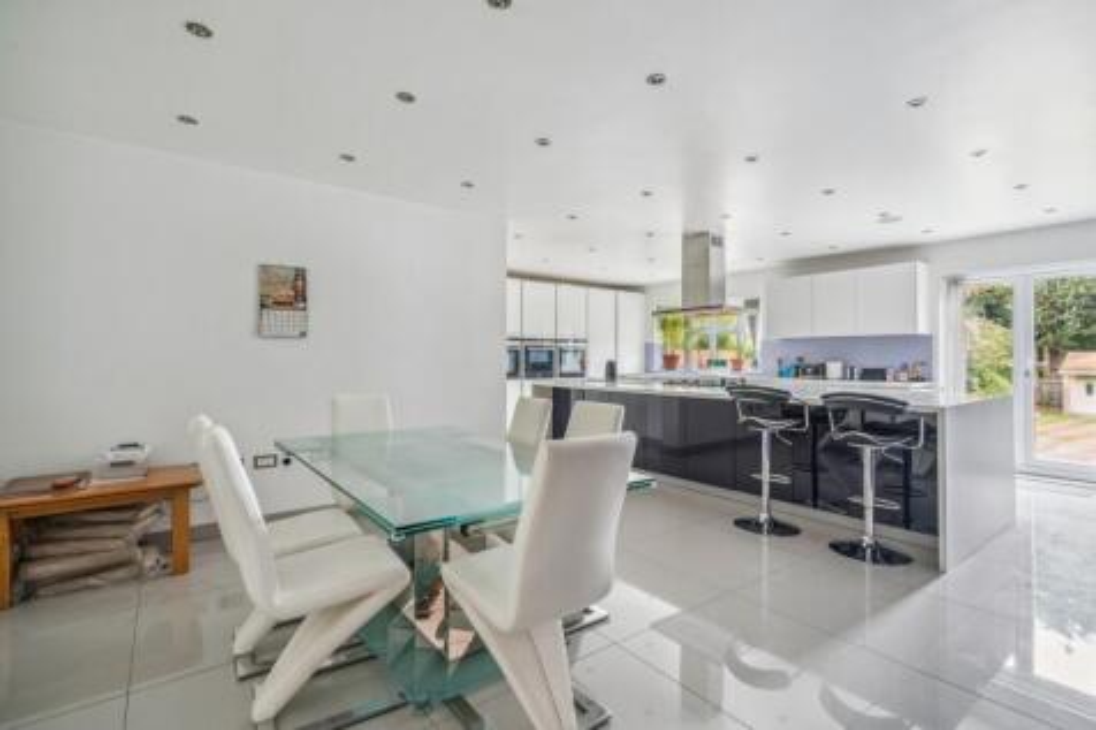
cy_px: 365
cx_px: 548
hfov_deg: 96.8
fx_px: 487
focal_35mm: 16
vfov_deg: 73.7
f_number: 6.3
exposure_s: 1/2.5
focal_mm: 16
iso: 640
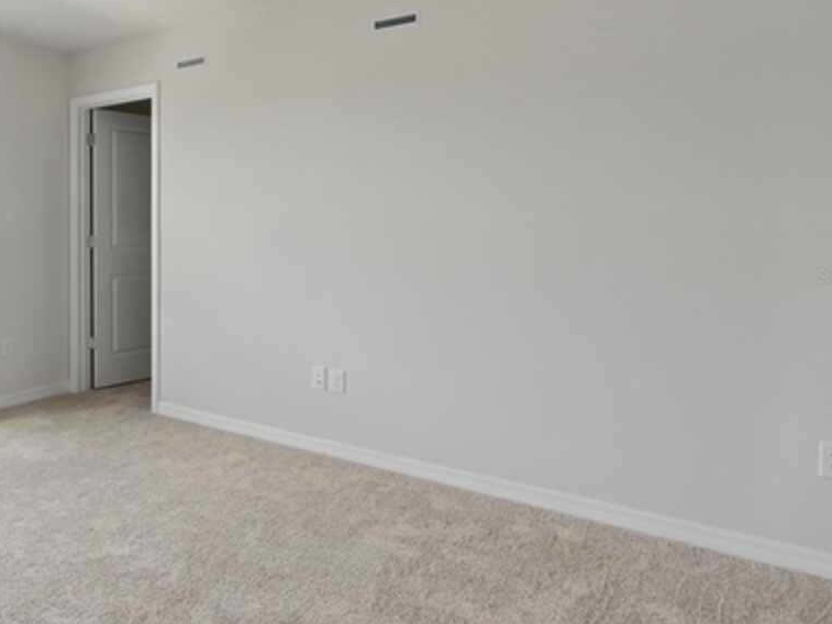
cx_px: 191
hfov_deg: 62.7
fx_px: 625
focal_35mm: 26
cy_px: 276
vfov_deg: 53.0
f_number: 9
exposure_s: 1/4
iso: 100
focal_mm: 16
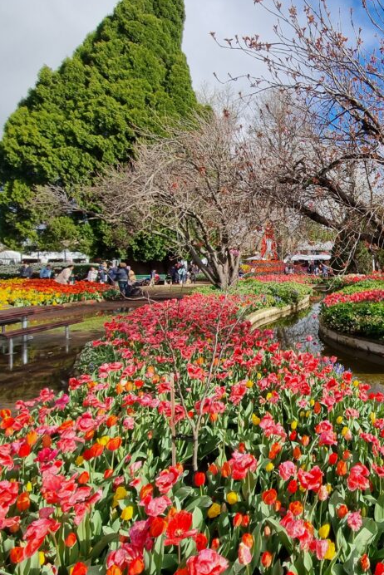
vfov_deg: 83.7
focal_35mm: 20
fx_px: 320
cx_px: 372
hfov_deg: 51.4
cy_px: 257
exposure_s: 1/1300
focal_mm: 2.2
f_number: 2.2
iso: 50
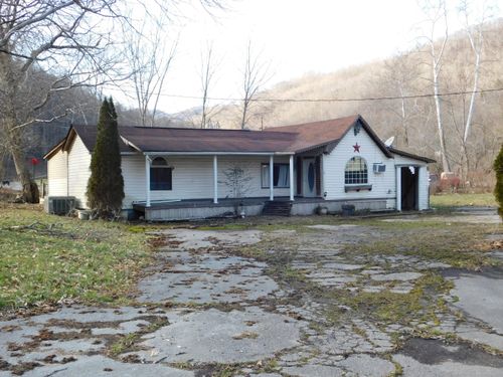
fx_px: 581
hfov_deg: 46.8
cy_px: 188
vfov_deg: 36.0
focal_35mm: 40
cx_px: 252
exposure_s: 1/160
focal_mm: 7.1
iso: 125
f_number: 3.6
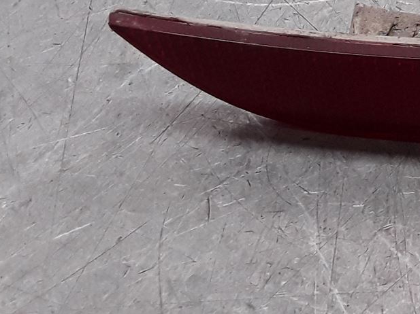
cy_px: 108
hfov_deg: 18.1
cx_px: 680
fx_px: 1128
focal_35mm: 93
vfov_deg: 15.8
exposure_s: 1/182
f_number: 1.9
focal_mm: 2.91
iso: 100
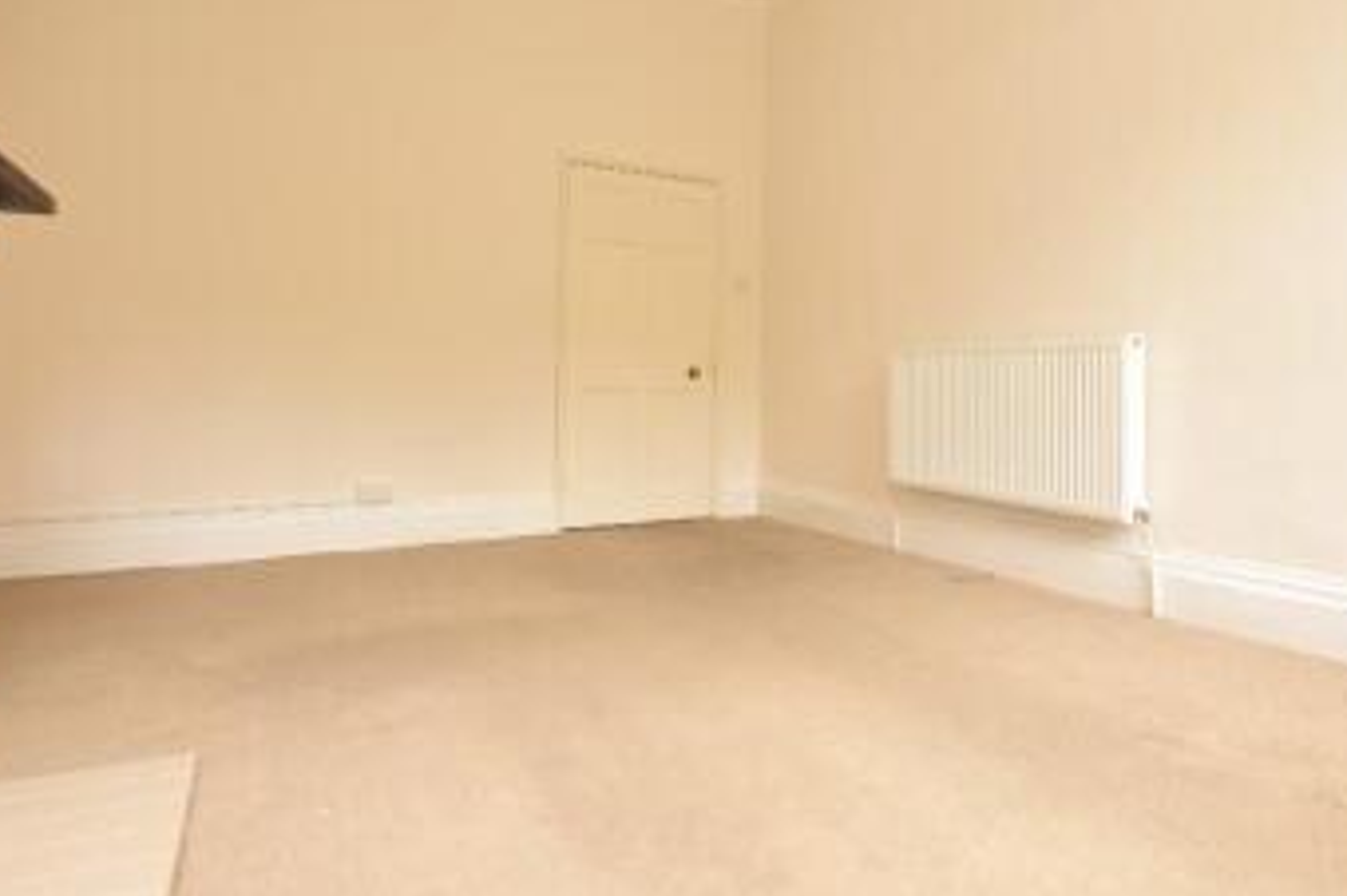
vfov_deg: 58.9
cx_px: 765
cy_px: 359
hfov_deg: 80.8
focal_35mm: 21
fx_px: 785
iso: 100
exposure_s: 1/25
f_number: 4.5
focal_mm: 10
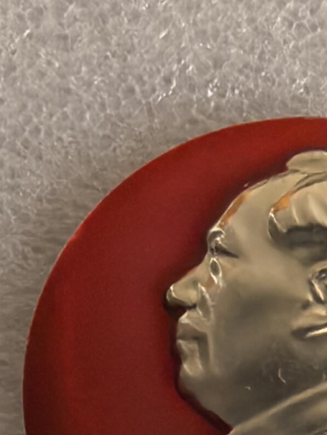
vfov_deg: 17.0
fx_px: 1448
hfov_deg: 12.8
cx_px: 286
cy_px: 357
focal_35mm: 115
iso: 400
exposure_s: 1/60
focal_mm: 1.95
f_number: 2.2
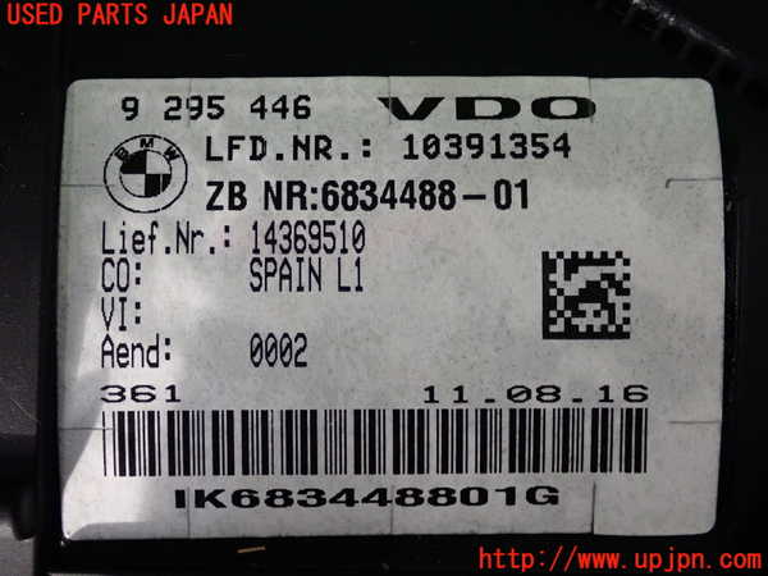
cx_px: 384
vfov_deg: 25.2
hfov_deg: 33.2
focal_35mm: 58
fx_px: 1287
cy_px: 288
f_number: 3.5
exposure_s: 1/125
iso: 640
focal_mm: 10.35
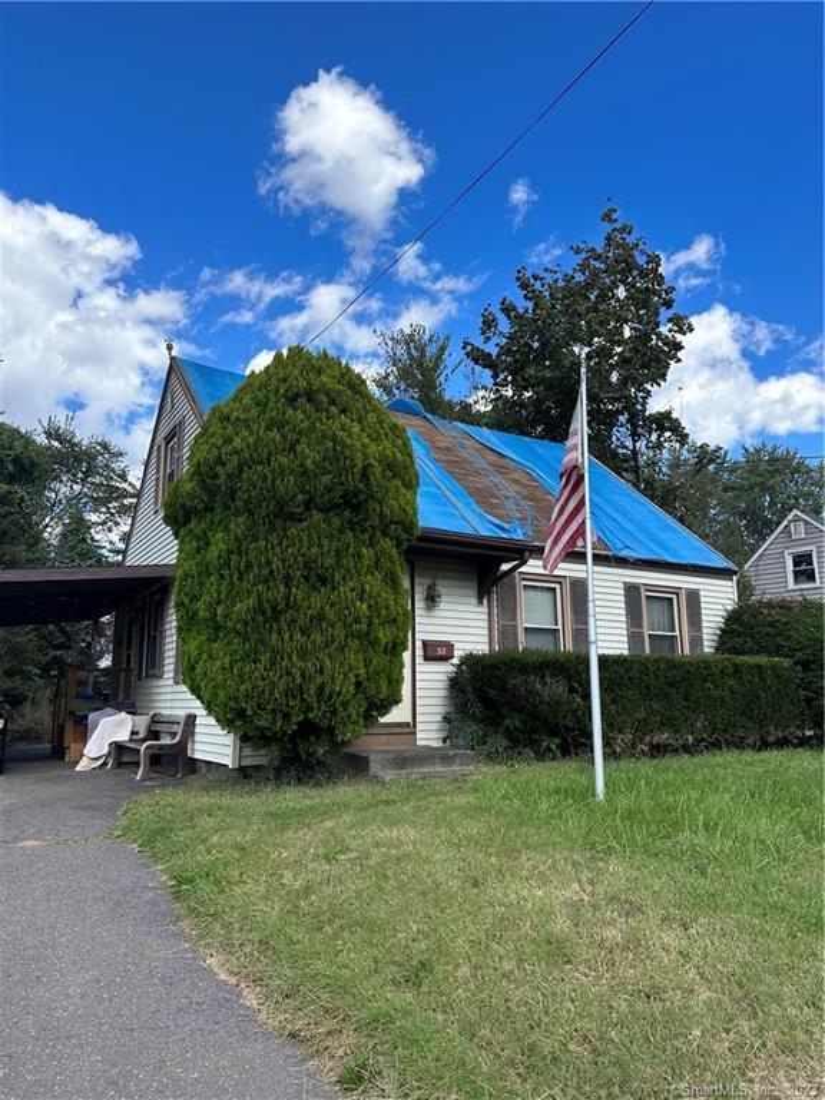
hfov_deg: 56.8
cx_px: 412
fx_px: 763
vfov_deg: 71.6
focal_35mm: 24
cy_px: 550
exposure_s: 1/1751
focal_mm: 6.86
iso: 80
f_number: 1.78
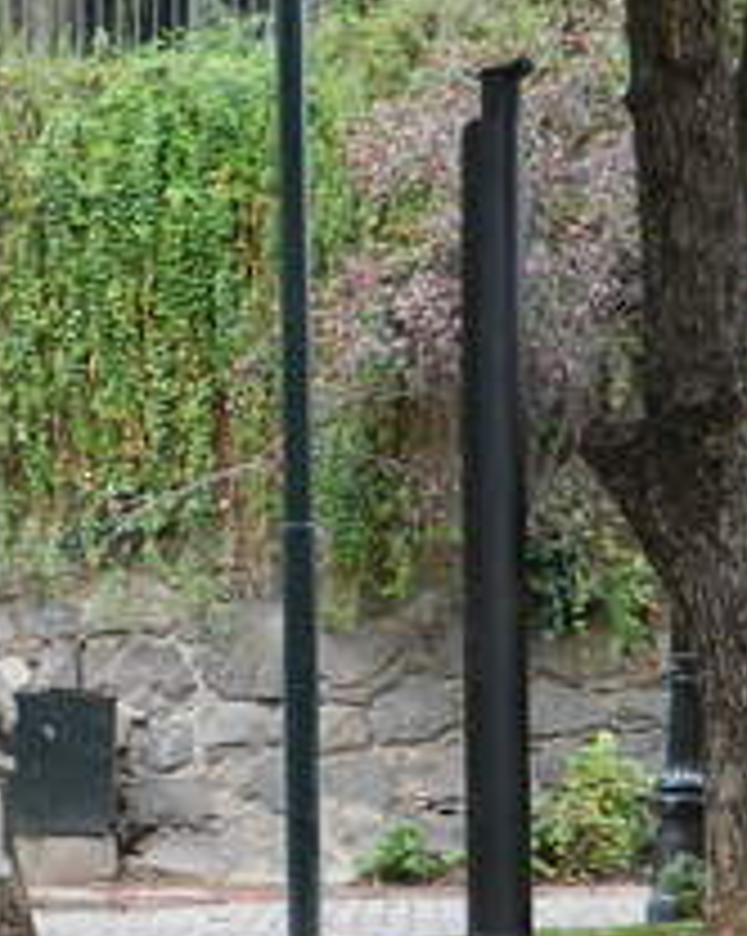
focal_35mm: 94
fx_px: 2602
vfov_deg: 20.2
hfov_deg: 15.9
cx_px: -58
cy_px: 760
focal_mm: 4.5
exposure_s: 1/40
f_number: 3.1
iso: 80
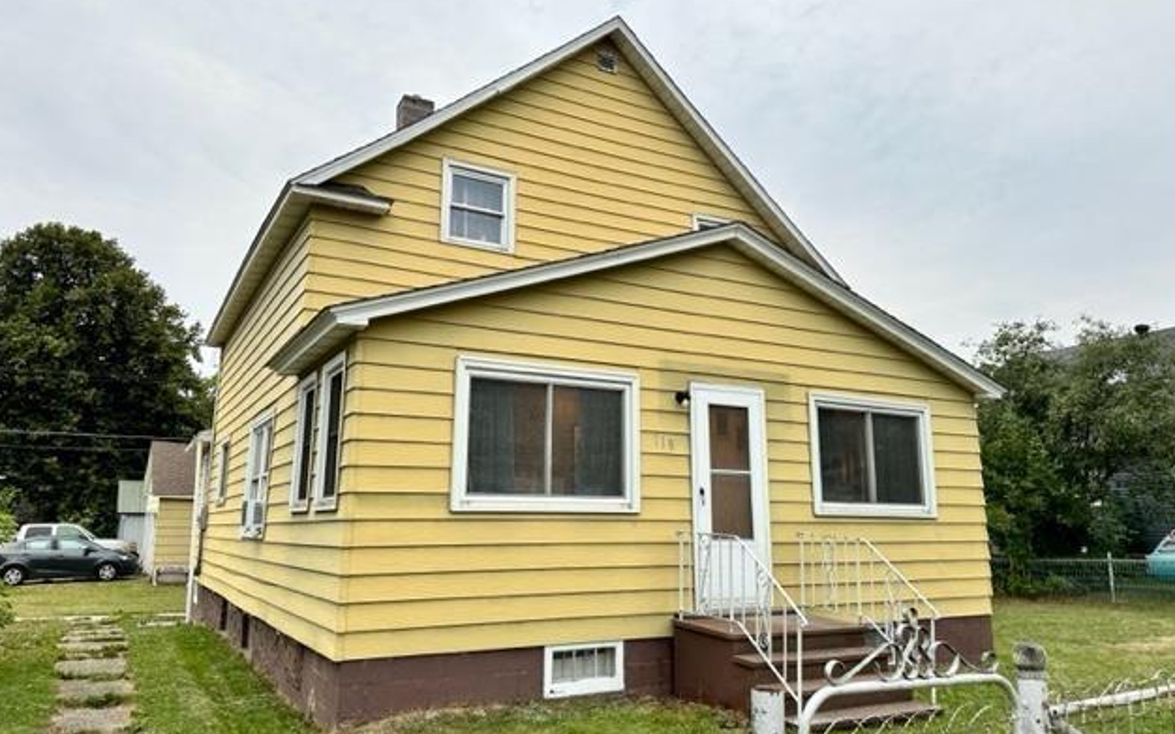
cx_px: 589
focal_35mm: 26
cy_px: 362
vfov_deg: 47.6
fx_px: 832
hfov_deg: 70.4
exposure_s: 1/121
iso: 50
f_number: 1.78
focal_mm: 6.86
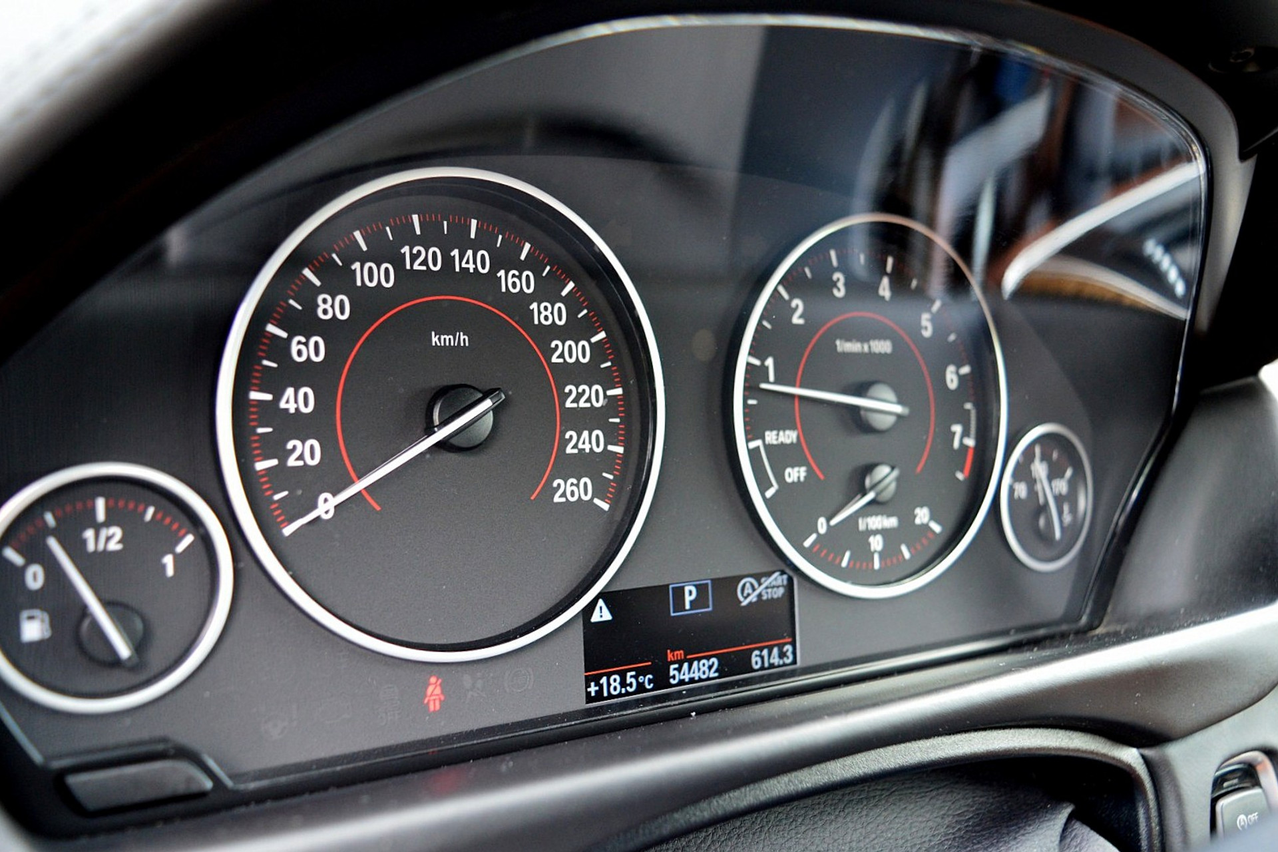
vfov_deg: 40.0
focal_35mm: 33
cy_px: 426
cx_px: 639
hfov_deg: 57.2
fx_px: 1171
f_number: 3.8
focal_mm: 22
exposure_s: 1/40
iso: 800
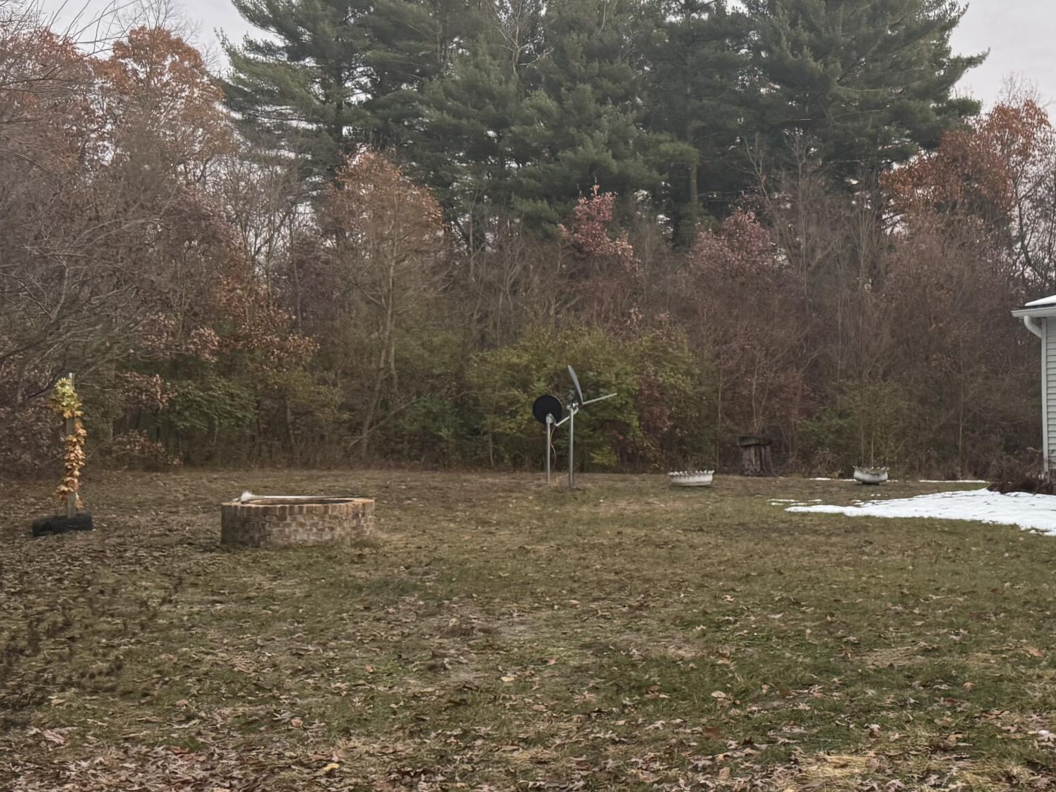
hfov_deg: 38.6
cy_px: 380
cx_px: 876
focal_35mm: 47
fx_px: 1434
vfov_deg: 30.9
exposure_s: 1/75
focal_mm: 6.76
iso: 200
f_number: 1.78
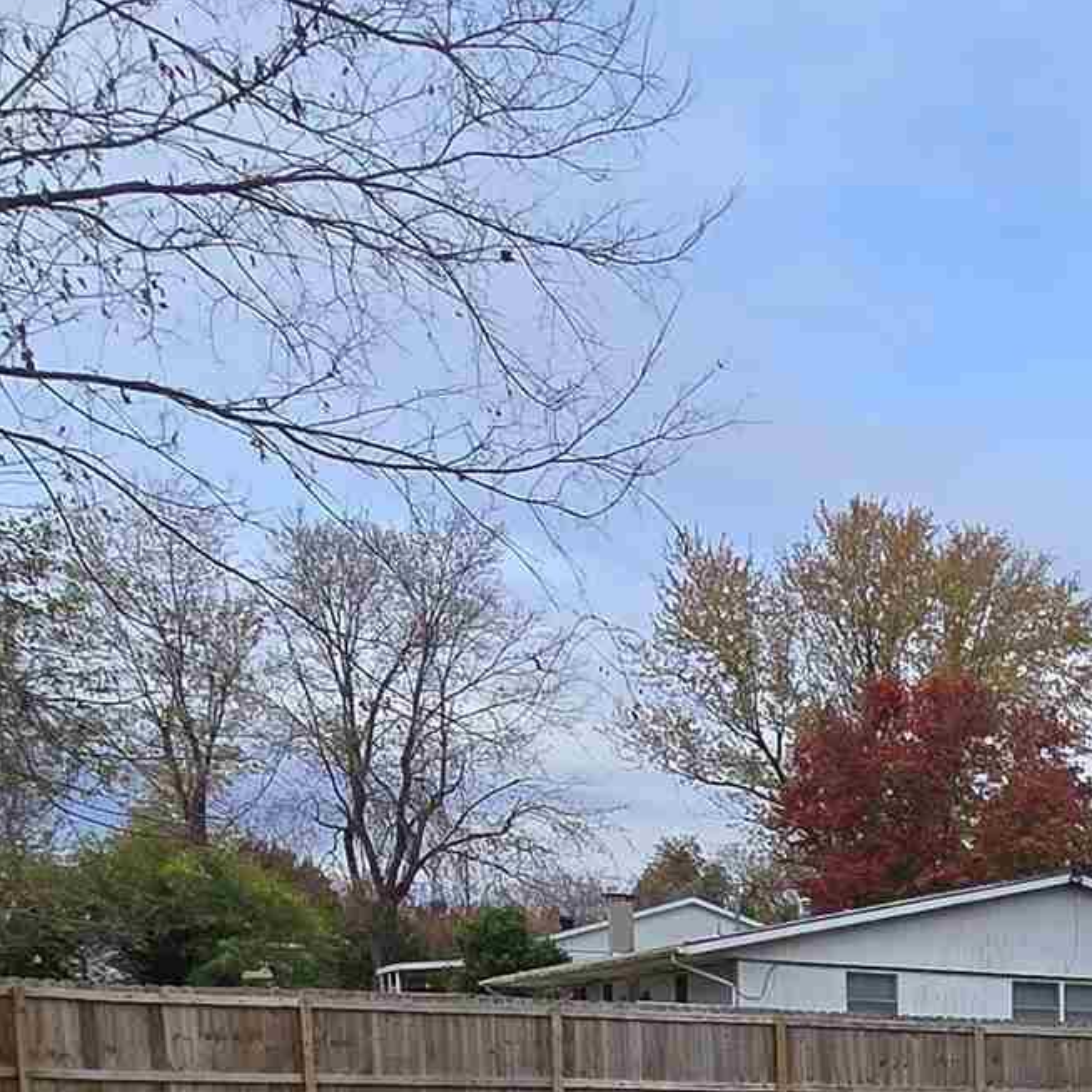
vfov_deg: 27.0
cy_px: 1388
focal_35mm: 54
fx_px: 1927
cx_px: 1494
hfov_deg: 26.0
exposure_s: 1/1022
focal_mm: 2.2
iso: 50
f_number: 2.2
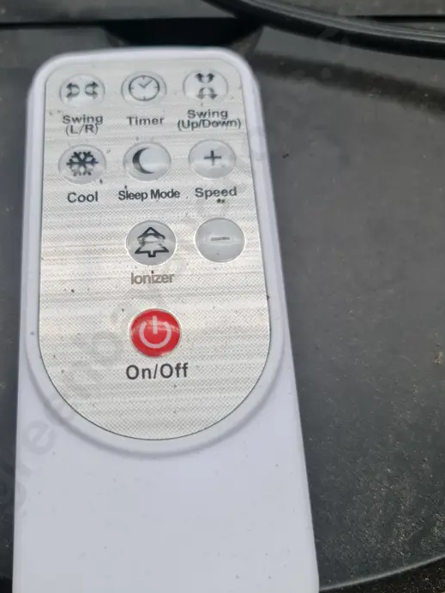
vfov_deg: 50.1
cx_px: 152
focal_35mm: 37
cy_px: 285
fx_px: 634
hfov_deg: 38.3
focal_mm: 7
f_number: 1.8
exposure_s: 1/120
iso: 100
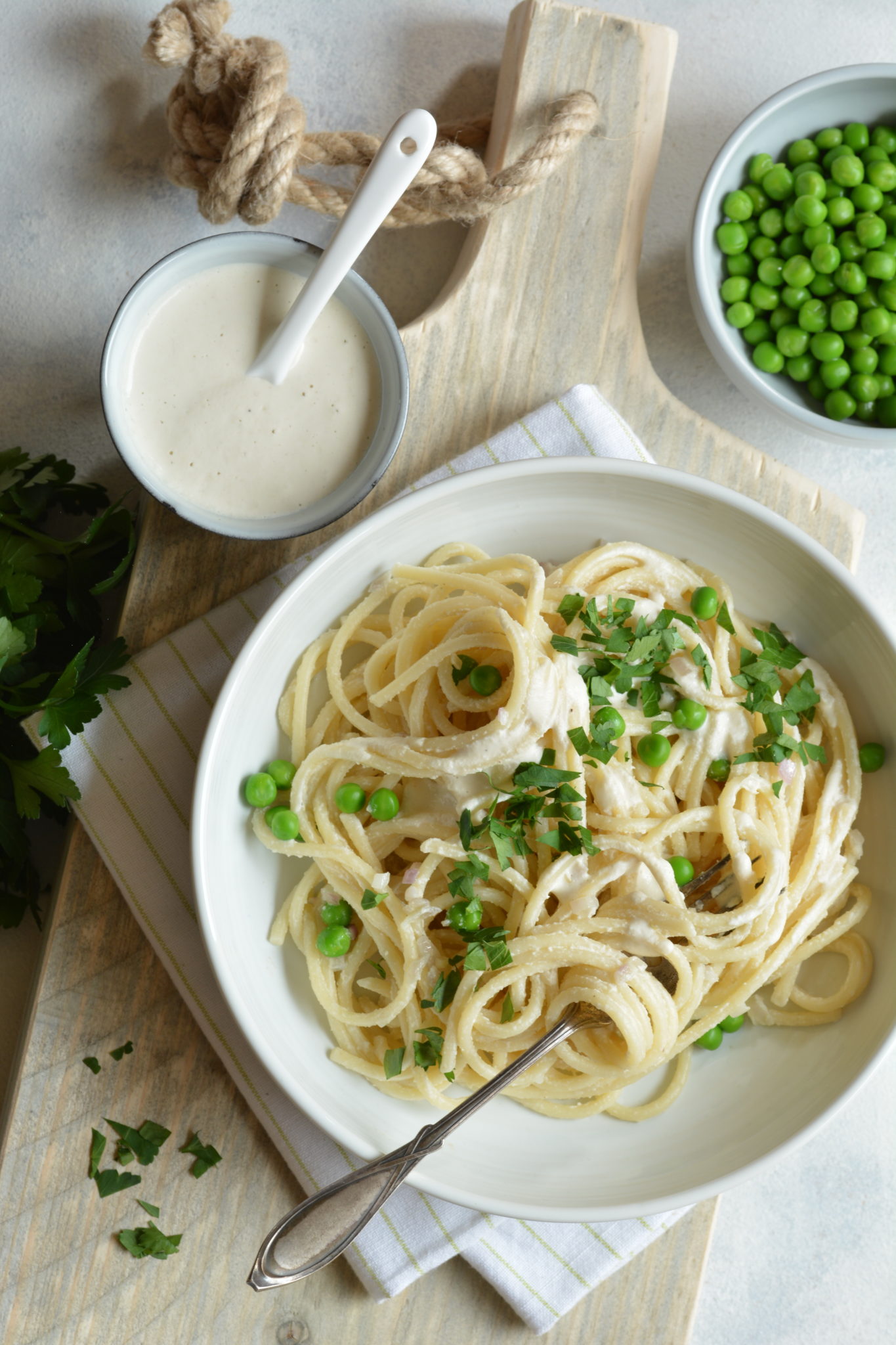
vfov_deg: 13.0
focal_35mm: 158
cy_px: 672
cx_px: 448
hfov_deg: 8.7
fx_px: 5881
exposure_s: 1/8
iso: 200
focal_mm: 105
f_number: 10
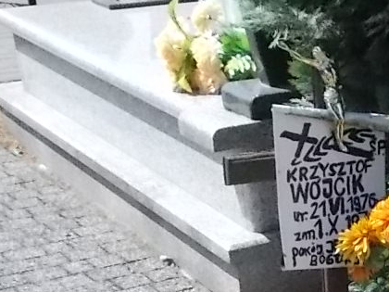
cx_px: 532
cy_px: 392
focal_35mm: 99
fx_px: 1113
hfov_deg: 18.2
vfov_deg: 14.3
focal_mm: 4.6
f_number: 8
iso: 400
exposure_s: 1/500
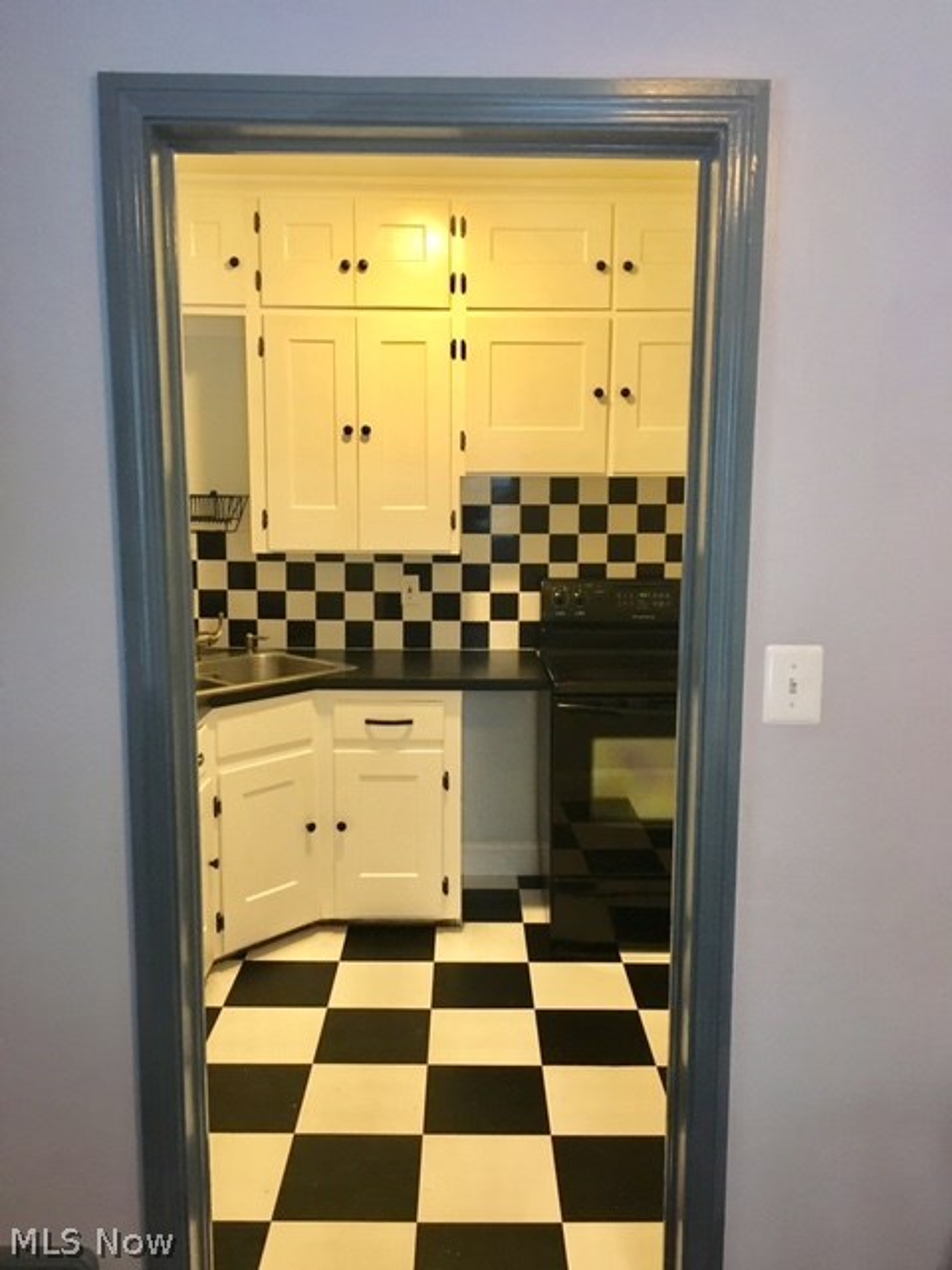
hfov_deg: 48.2
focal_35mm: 29
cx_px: 476
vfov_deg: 61.7
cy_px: 635
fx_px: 1063
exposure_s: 1/30
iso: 100
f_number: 2.2
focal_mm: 4.15
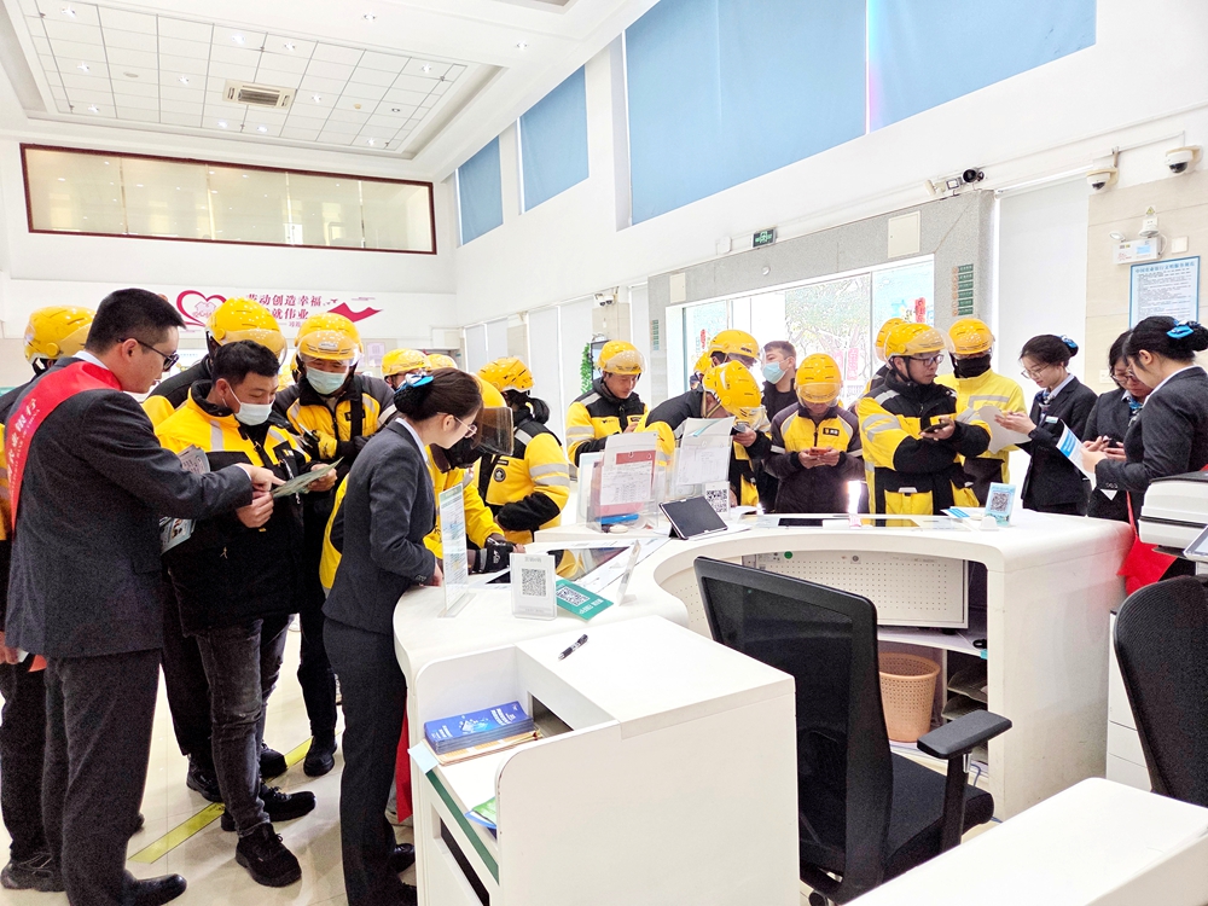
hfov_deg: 73.9
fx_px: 803
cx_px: 604
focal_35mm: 23
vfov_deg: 58.9
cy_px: 453
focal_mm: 5.4
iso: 125
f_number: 1.8
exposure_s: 1/180
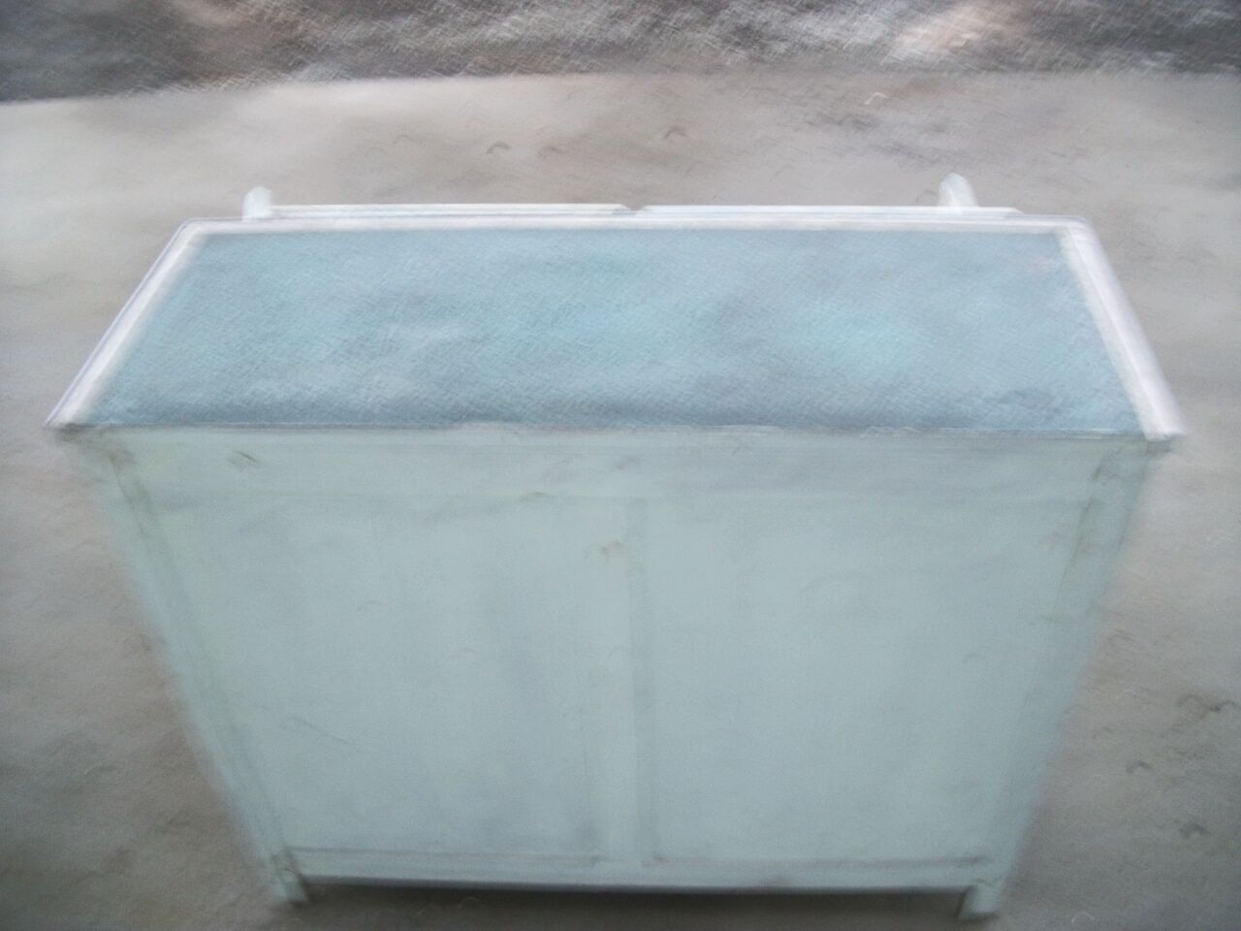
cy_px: 466
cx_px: 620
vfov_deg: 44.2
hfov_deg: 56.8
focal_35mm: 32
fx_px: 1147
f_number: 2.9
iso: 160
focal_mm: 5.7
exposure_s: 1/10
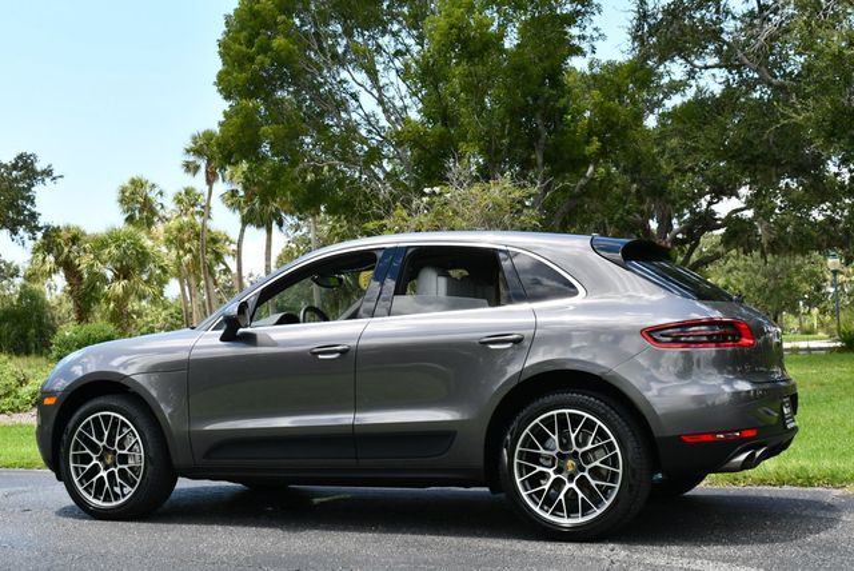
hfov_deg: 39.6
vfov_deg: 27.0
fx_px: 1187
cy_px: 286
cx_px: 427
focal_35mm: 50
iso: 200
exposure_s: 1/250
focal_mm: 25
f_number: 8
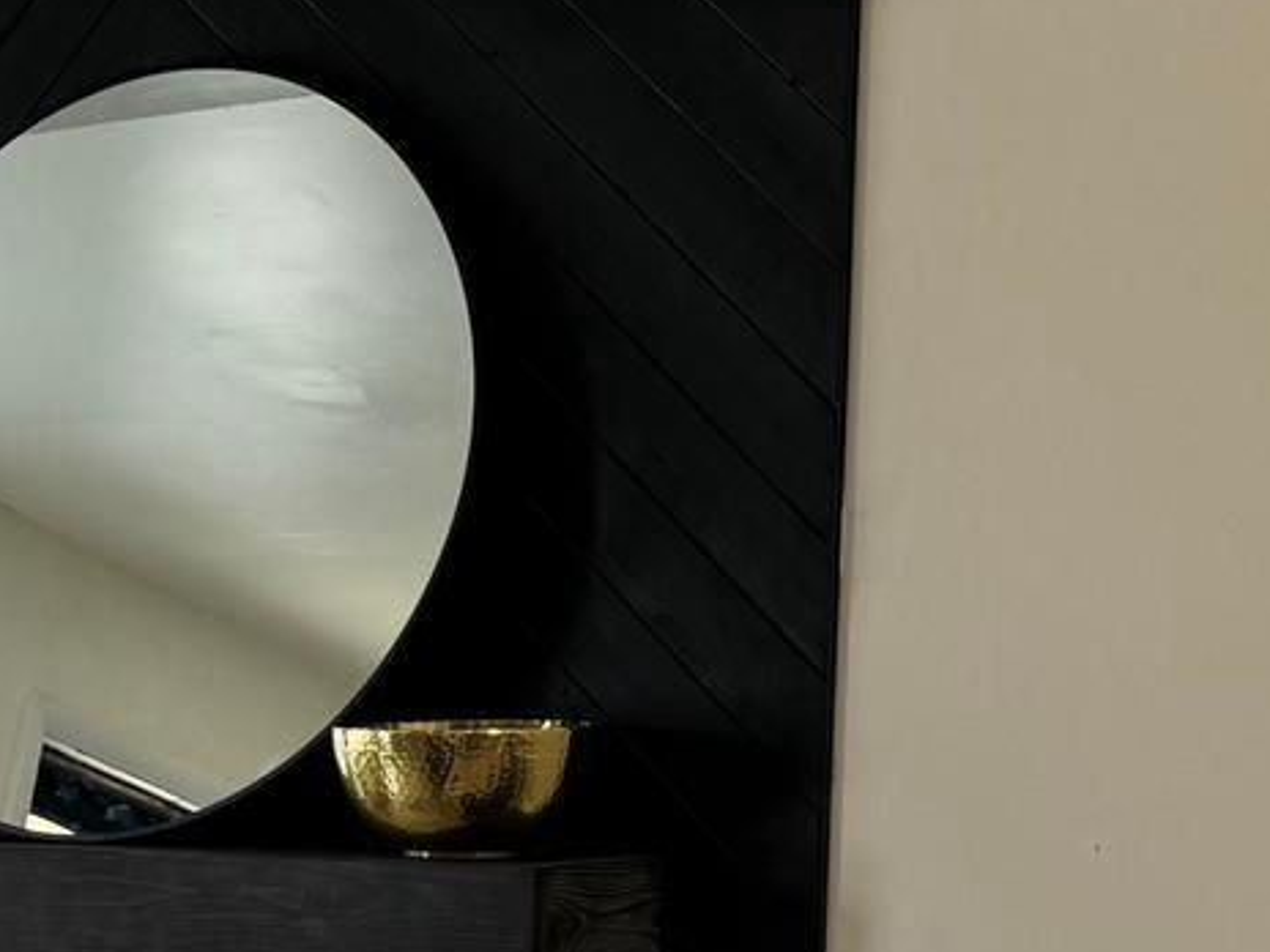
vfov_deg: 13.8
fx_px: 3889
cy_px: 927
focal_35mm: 106
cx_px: -1144
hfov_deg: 15.4
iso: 80
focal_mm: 6.76
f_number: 1.78
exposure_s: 1/120
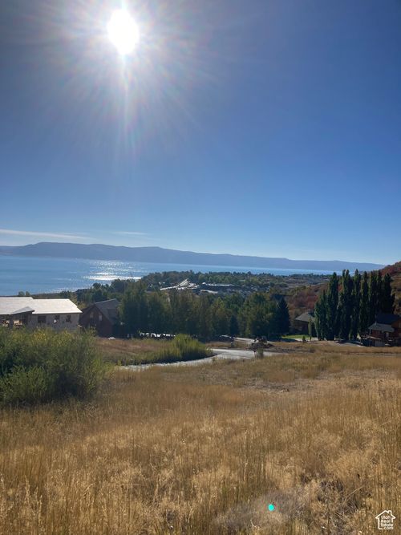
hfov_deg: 49.7
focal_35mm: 28
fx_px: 433
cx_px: 200
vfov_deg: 63.5
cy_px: 268
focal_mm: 3.99
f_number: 1.8
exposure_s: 1/6897
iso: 25
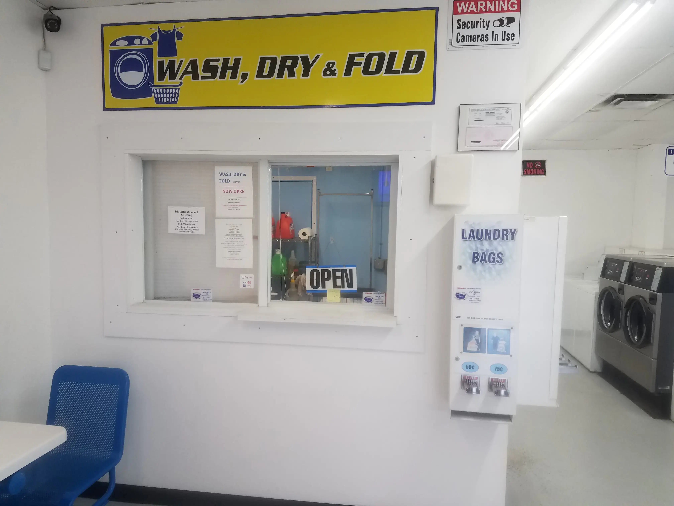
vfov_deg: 53.1
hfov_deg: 67.3
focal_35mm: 26
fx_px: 506
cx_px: 337
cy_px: 253
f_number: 1.7
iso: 80
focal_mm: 4.2
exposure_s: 1/120
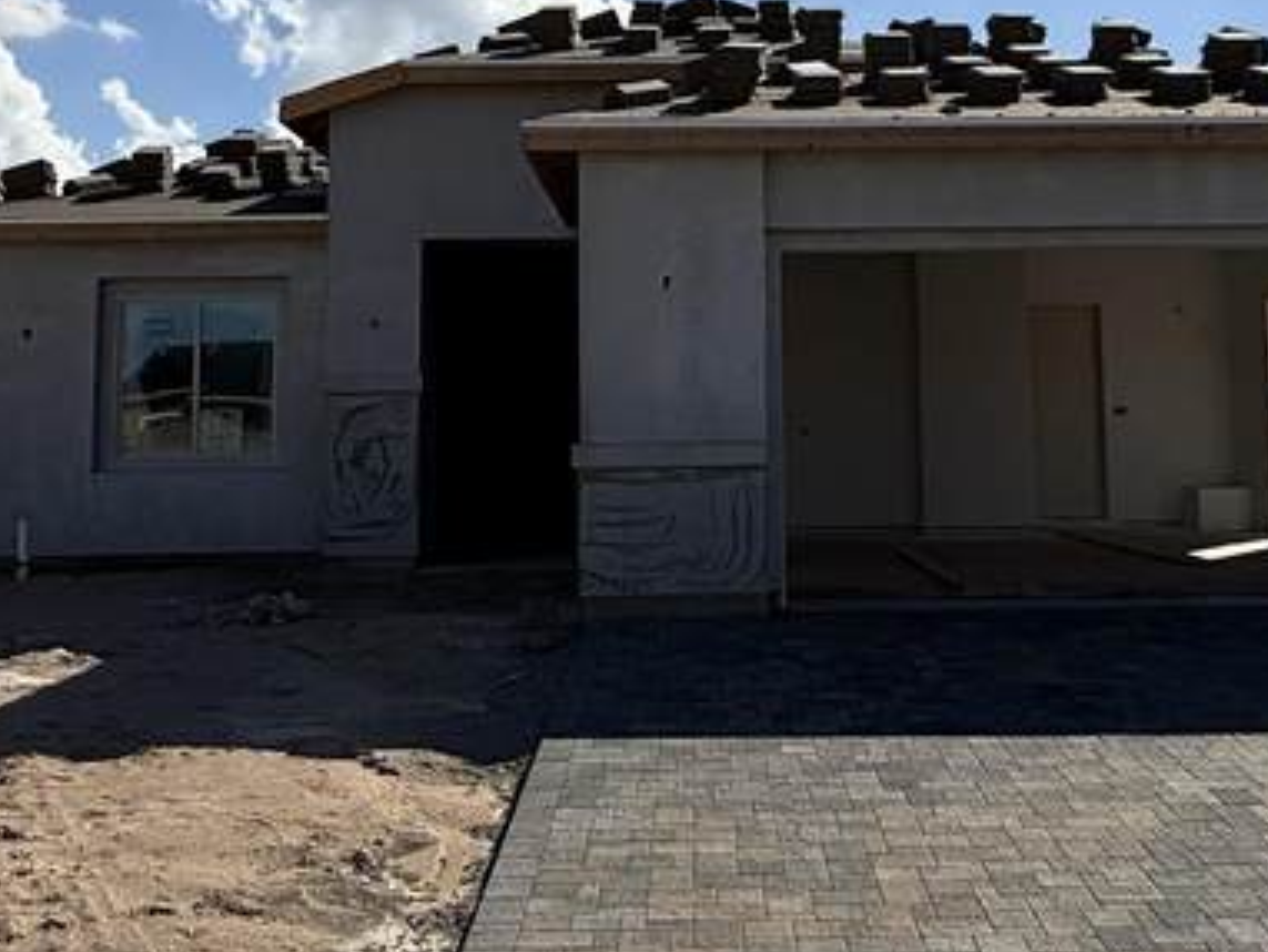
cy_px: 223
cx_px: 729
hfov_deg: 40.3
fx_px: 1722
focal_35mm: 47
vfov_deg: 30.3
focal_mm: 2.22
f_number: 2.2
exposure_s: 1/3460
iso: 50
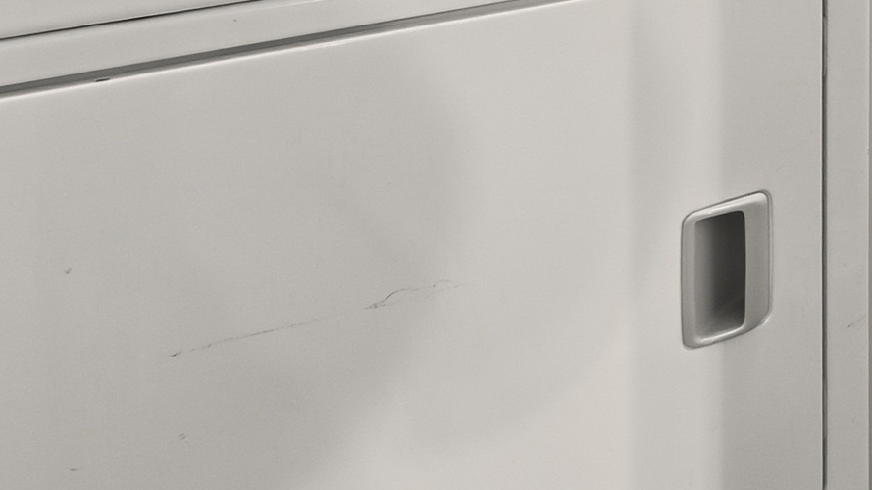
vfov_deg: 18.5
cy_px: -351
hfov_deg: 30.9
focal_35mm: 53
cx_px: 1125
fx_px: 1225
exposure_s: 1/20
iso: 400
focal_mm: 10
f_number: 9
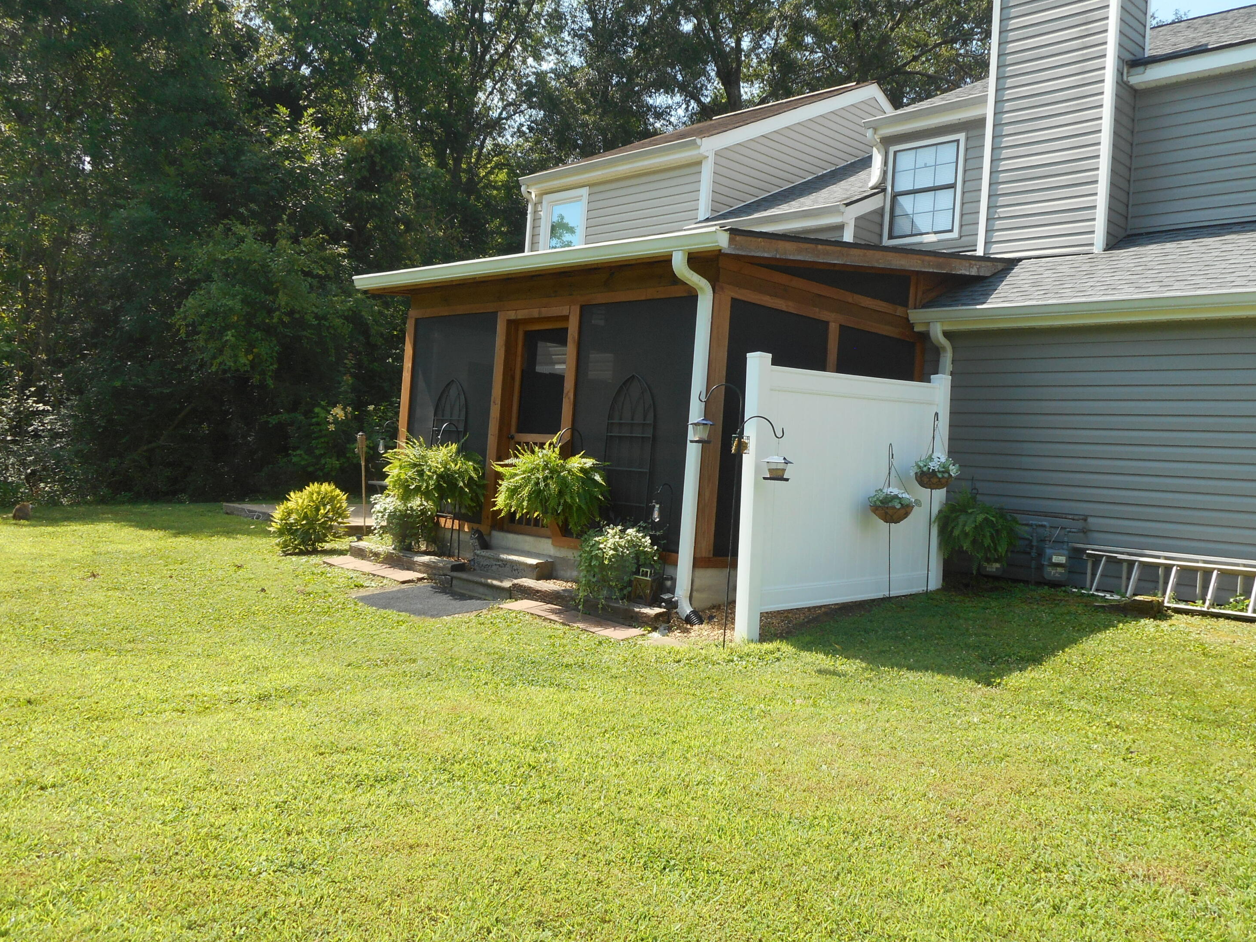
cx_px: 634
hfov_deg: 60.0
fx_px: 1089
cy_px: 458
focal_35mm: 30
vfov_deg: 46.8
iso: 80
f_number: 4
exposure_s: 1/250
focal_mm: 5.2
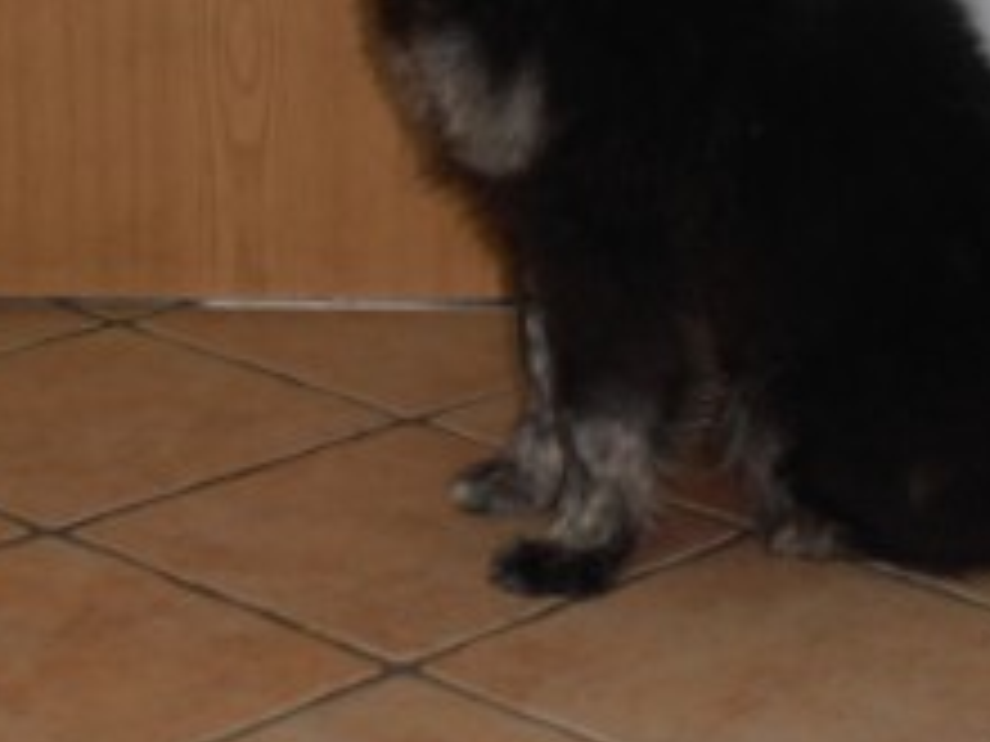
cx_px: 754
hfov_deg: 14.7
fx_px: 3832
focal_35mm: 134
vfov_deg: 11.0
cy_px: 103
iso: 160
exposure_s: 1/50
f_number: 4.8
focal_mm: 12.29
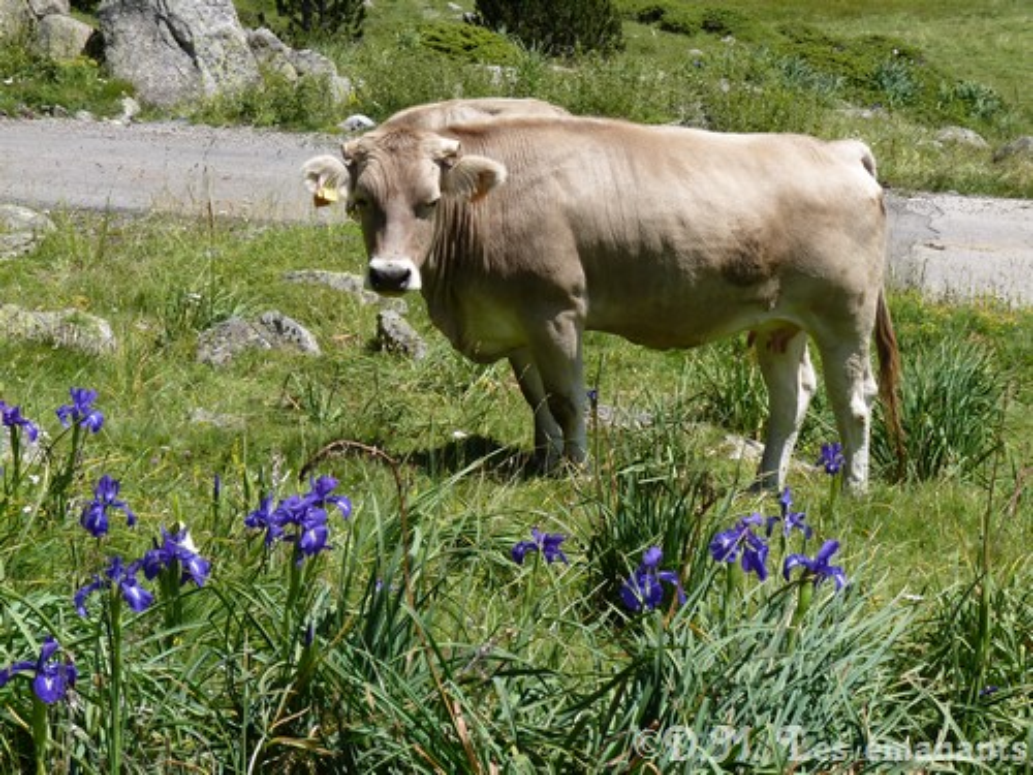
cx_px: 516
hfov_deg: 17.4
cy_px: 388
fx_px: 3372
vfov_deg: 13.1
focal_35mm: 113
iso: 80
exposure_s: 1/250
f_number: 5.6
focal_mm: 20.1
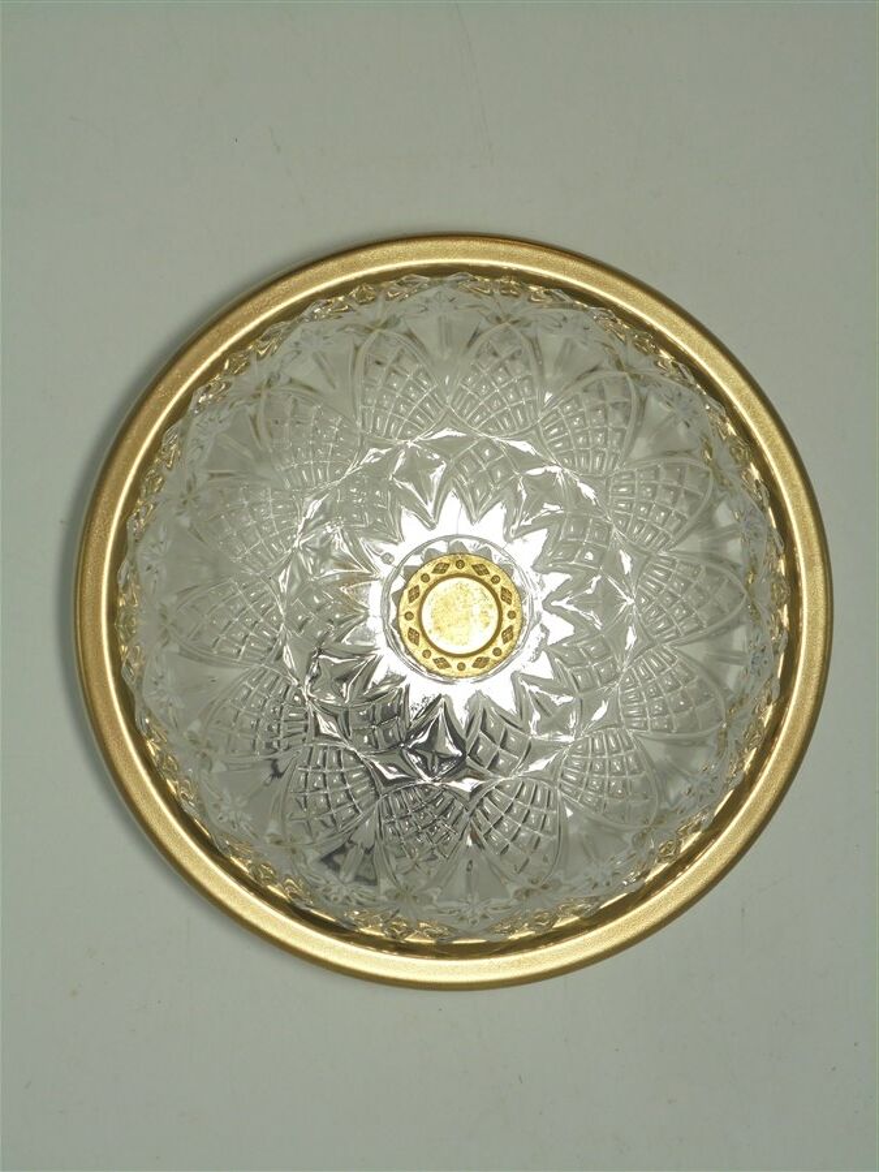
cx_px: 440
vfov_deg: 26.7
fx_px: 2472
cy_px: 586
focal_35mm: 73
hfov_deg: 20.2
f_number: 6.1
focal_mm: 13.1
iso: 100
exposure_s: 1/30
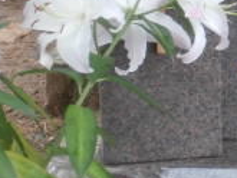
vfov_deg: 6.7
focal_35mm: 221
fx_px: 1514
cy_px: -33
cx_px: 345
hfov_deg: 8.8
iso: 200
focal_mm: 10.11
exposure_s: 1/40
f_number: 4.5
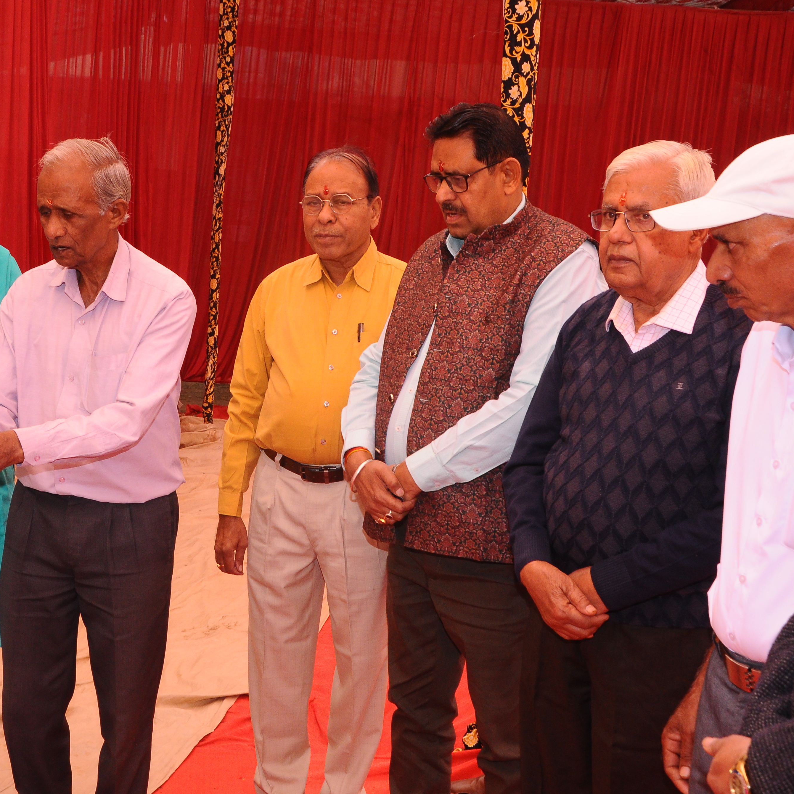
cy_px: 406
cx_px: 196
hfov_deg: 29.6
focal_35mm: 57
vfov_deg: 30.0
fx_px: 1479
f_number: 9
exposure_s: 1/125
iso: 640
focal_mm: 28
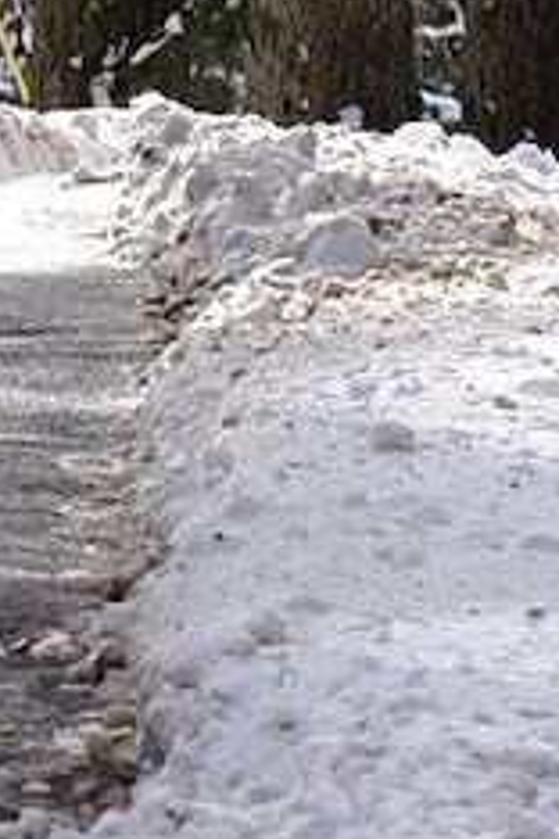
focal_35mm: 461
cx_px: -1297
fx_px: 10737
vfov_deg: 4.4
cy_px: -631
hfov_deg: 2.9
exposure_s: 1/1000
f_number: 4
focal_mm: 50
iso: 250
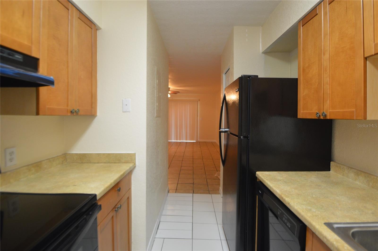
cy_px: 126
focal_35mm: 18
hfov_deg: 90.1
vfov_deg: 67.3
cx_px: 189
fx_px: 189
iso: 900
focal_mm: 12
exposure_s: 1/60
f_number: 3.8
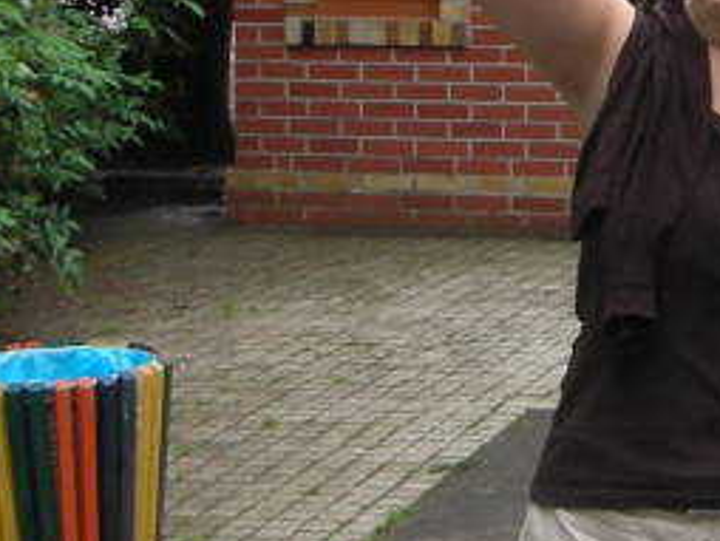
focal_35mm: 141
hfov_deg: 13.3
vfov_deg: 10.5
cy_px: 82
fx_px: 2936
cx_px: 1009
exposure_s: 1/77
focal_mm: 5.8
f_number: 3
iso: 50
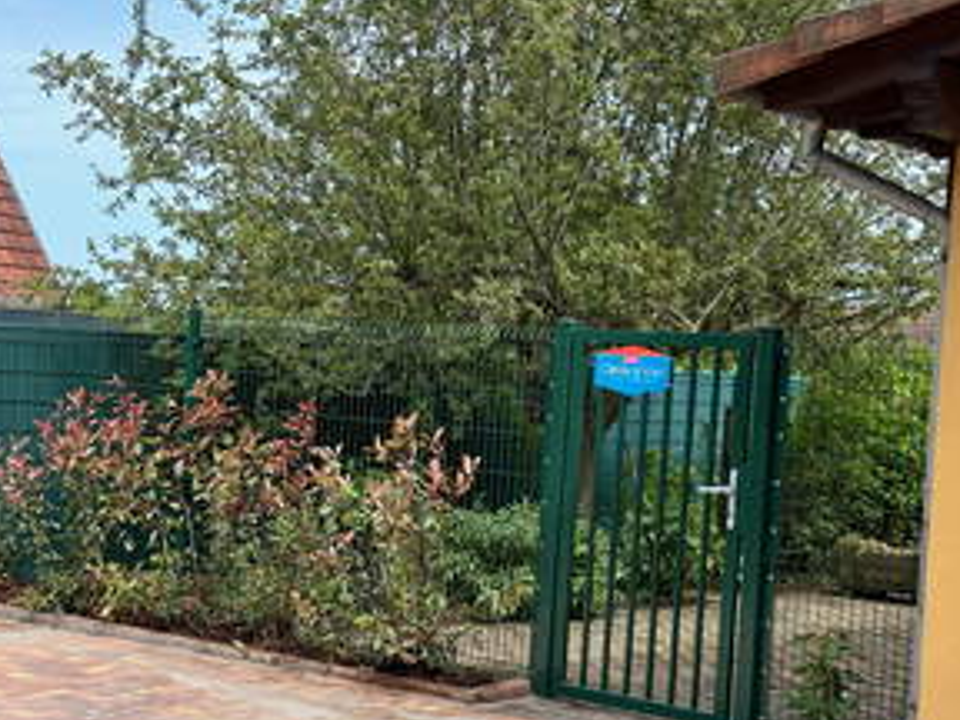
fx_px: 1803
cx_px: 420
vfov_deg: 22.5
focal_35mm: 65
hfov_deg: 29.8
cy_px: 447
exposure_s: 1/1205
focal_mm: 5.96
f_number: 1.6
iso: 40
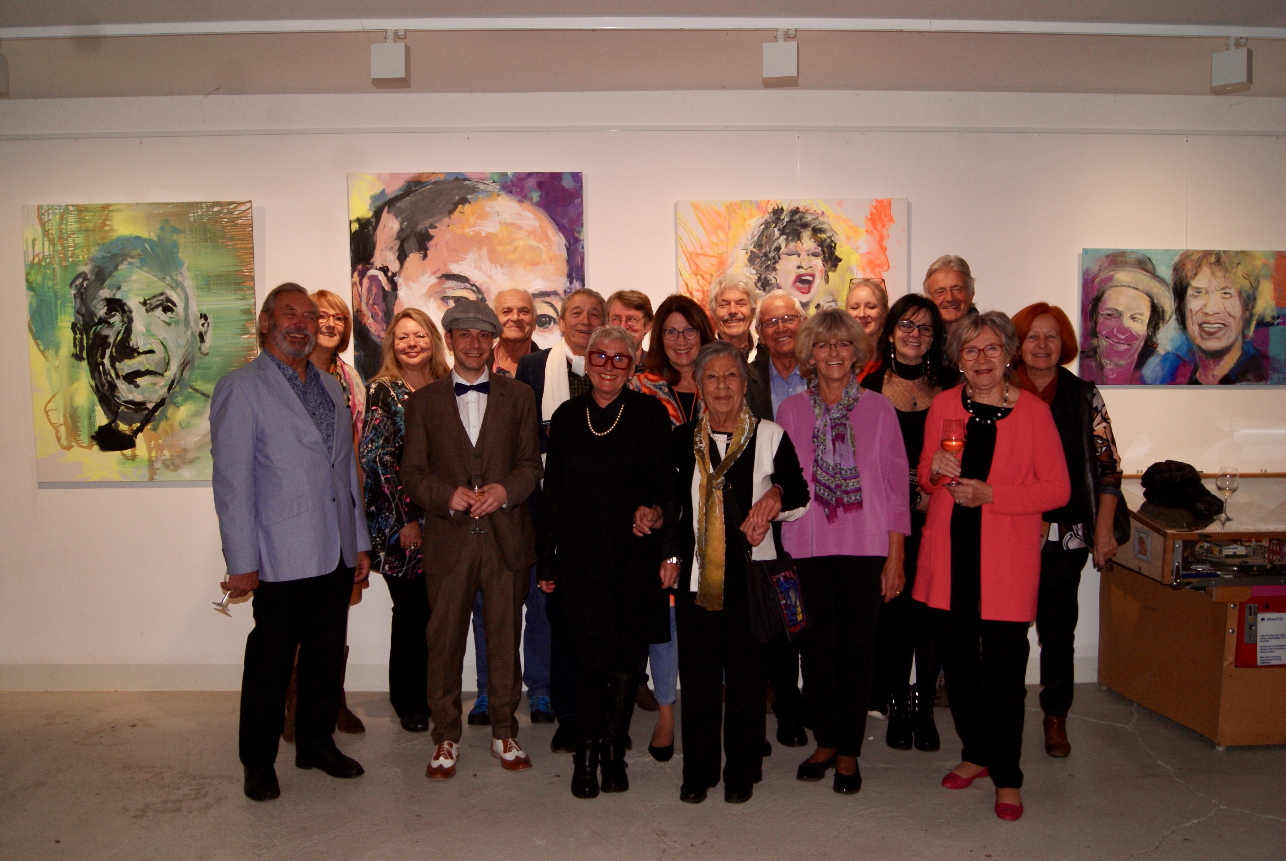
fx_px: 1073
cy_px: 430
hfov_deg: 61.9
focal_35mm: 30
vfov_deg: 43.7
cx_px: 643
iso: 400
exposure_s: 1/60
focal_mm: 20
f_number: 5.6
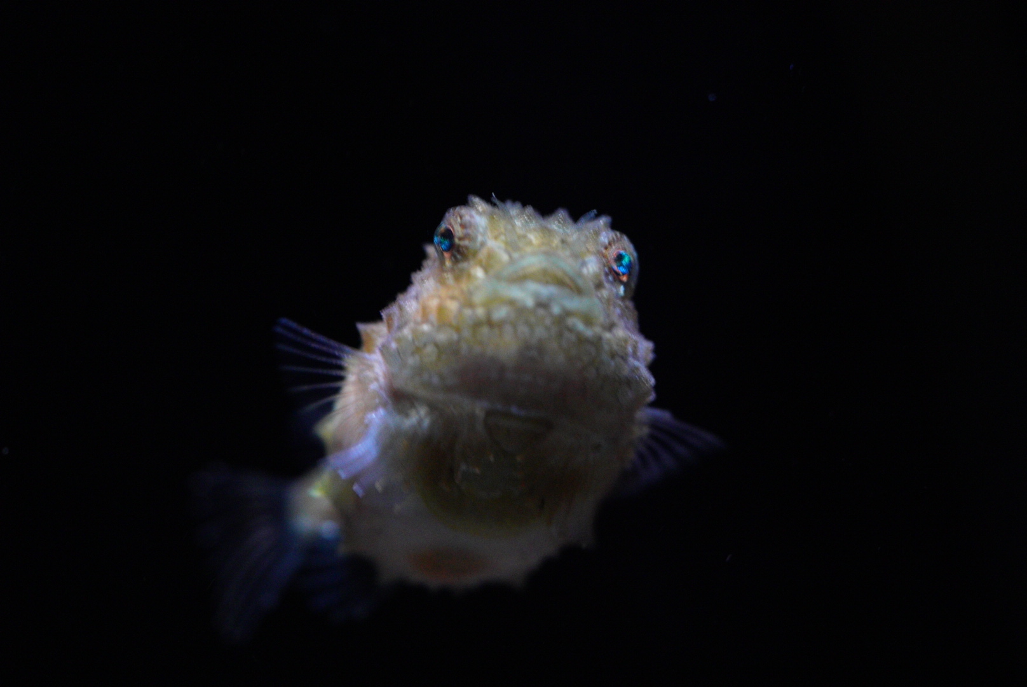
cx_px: 514
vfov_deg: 10.2
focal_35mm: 135
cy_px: 344
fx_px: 3854
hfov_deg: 15.2
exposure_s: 1/100
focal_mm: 90
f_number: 2.8
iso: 4000
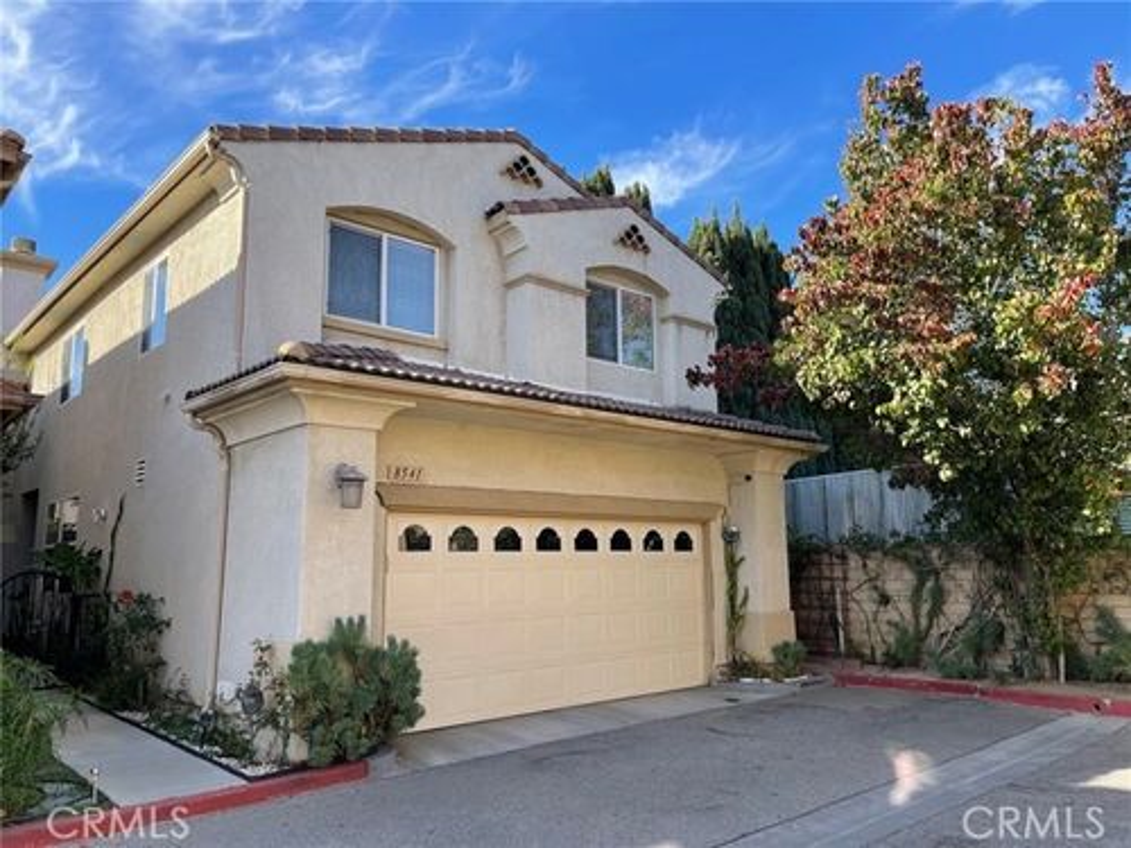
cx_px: 566
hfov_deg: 67.3
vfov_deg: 53.1
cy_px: 424
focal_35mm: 26
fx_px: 849
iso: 32
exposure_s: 1/1098
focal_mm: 5.1
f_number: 1.6
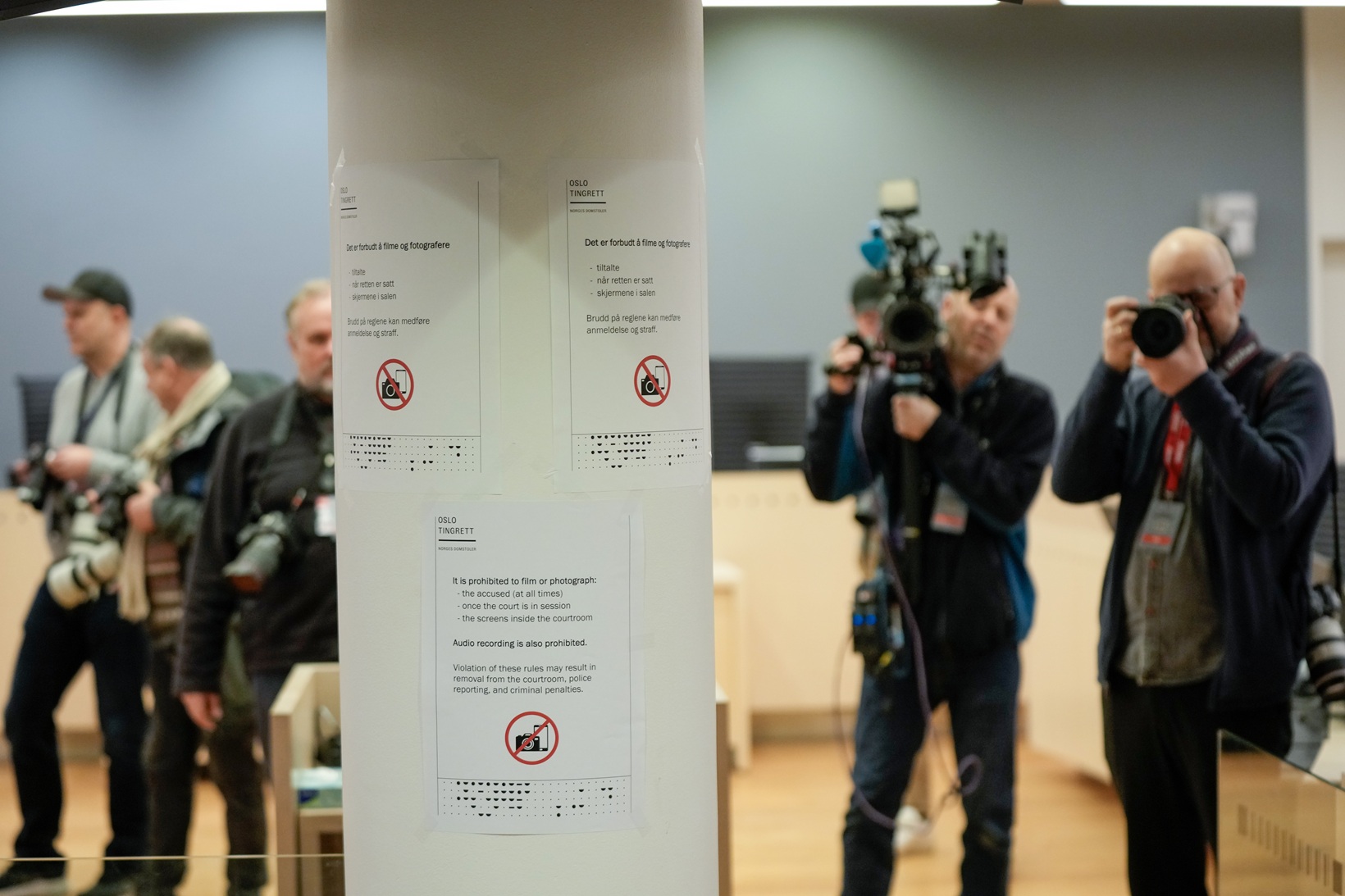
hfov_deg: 26.7
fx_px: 2839
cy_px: 448
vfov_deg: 17.9
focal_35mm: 76
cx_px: 672
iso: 2500
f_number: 2.8
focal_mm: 76
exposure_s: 1/250
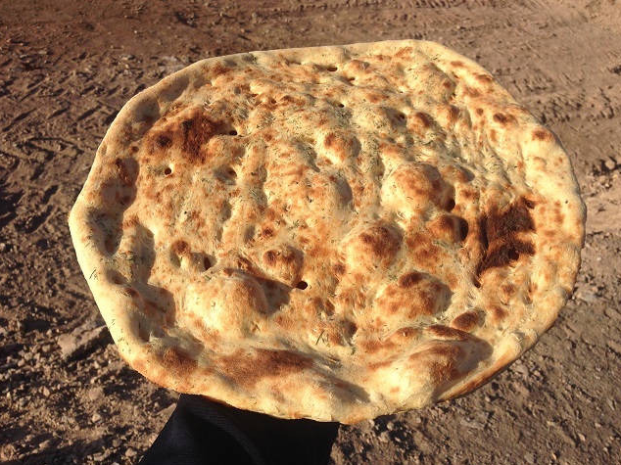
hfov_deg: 54.0
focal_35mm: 34
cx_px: 318
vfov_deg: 41.8
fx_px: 610
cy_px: 232
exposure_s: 1/1391
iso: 50
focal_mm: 4.12
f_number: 2.4
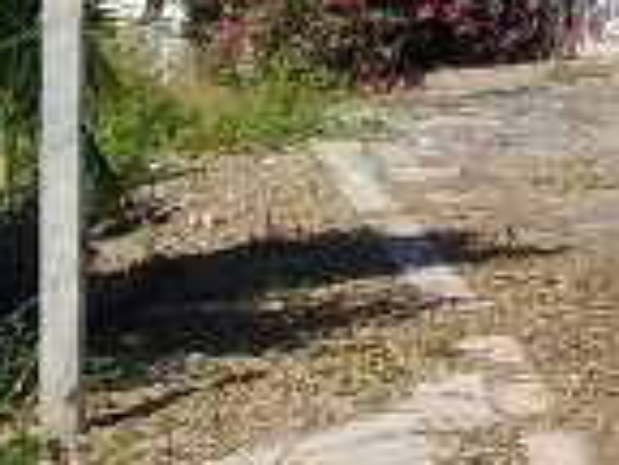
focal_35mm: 193
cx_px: 1548
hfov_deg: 9.1
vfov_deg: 6.5
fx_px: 3451
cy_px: -1225
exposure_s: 1/2579
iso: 101
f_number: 1.8
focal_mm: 3.59
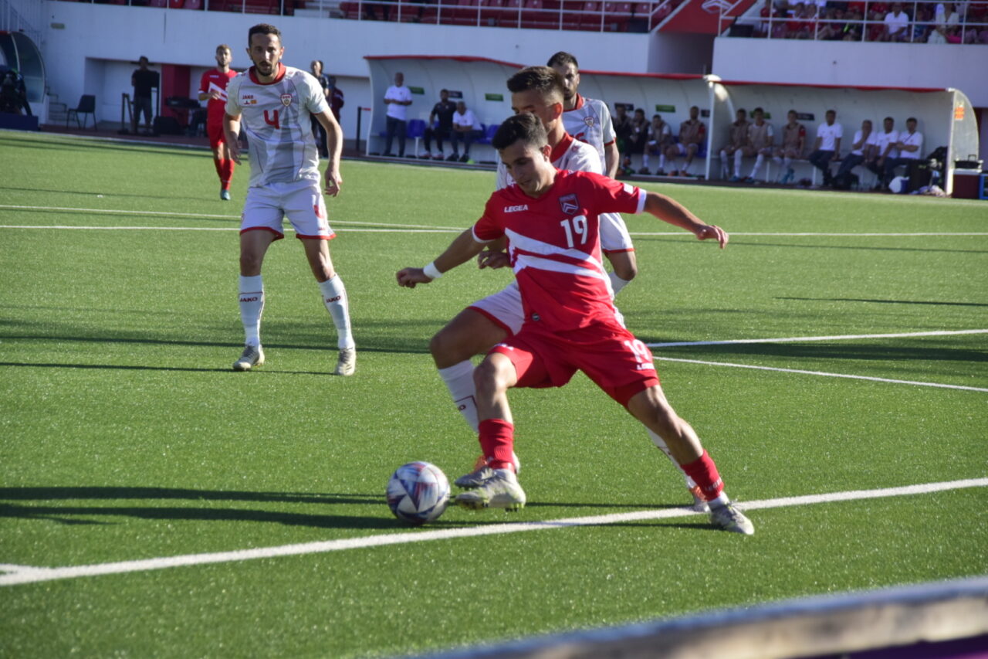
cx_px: 494
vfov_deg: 8.3
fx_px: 4527
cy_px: 330
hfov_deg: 12.5
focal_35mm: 165
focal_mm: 110
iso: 360
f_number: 5.3
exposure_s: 1/1600
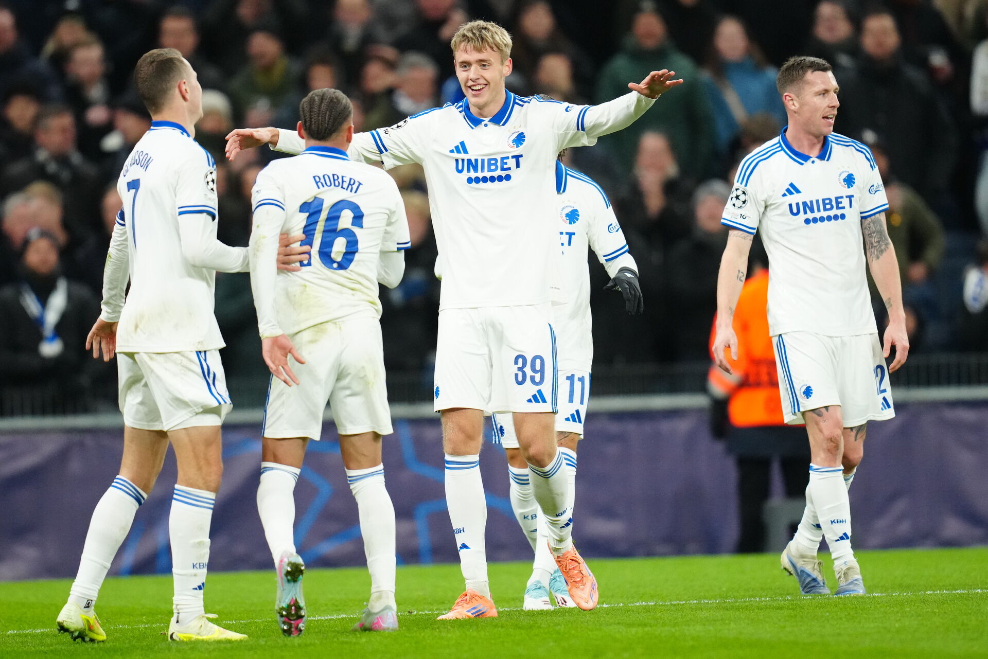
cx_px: 494
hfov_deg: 5.2
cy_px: 330
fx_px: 10980
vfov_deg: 3.4
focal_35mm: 400
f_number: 2.8
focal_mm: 400
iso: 4000
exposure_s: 1/2000
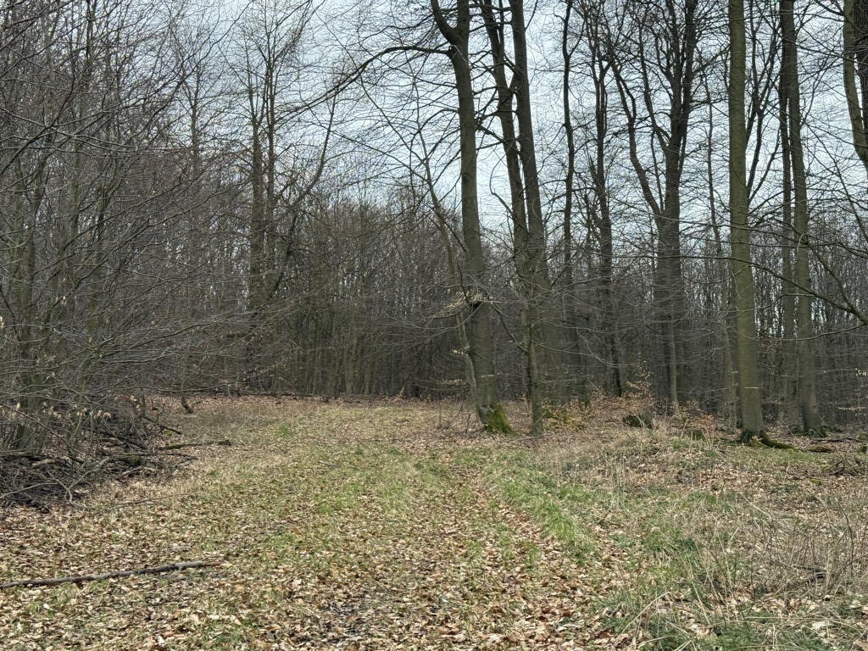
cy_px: 326
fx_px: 1204
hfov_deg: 39.7
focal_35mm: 48
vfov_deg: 30.3
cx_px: 434
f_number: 1.78
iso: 80
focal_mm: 6.76
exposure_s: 1/345
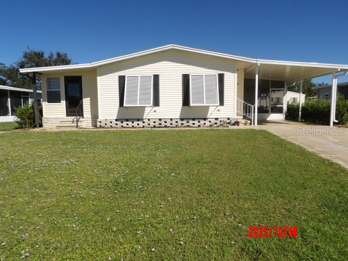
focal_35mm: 24
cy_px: 130
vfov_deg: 56.8
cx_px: 174
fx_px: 241
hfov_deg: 71.6
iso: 100
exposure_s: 1/851
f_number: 4.6
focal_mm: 4.3
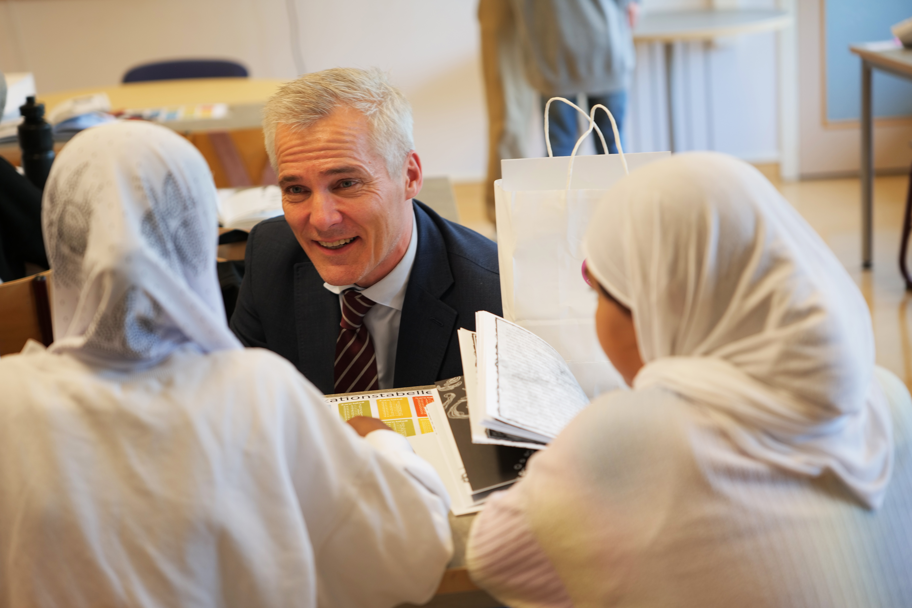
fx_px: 1672
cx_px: 456
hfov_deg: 30.5
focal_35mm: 66
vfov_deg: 20.6
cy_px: 304
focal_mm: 66
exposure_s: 1/80
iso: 320
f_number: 2.8
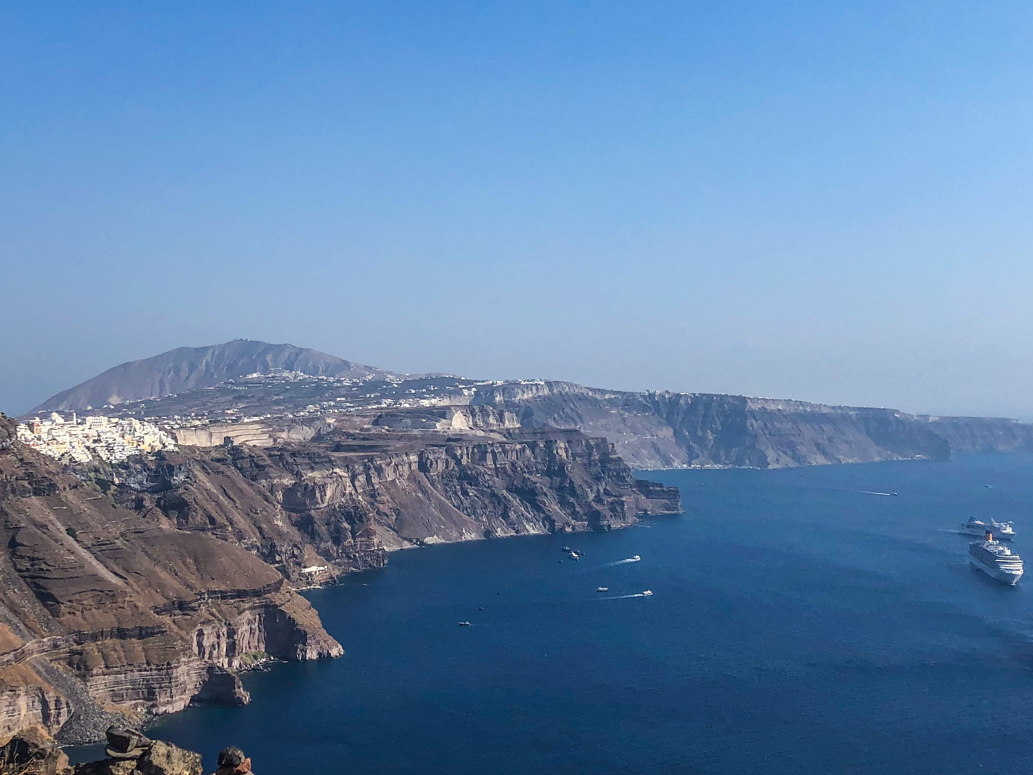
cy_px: 277
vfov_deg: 30.1
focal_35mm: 48
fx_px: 1432
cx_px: 408
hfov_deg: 39.5
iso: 25
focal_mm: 4
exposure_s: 1/3205
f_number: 1.8
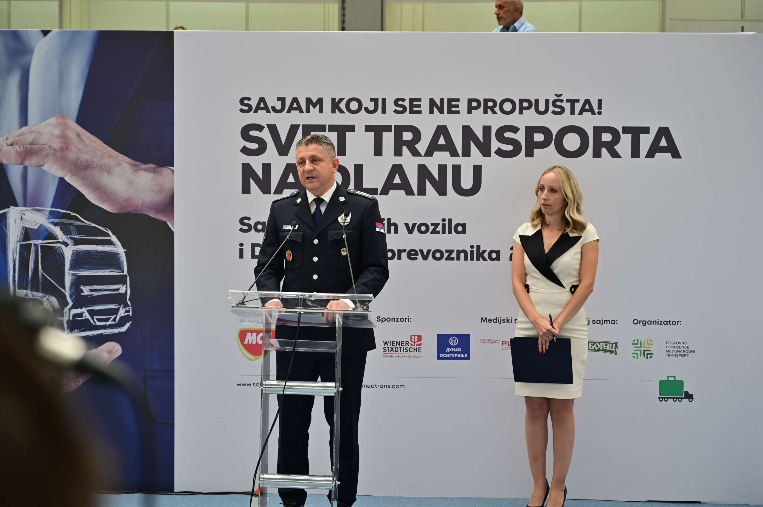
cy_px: 254
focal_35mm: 69
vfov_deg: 19.7
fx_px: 1461
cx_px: 382
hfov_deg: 29.3
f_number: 4
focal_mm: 69
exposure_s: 1/125
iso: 250
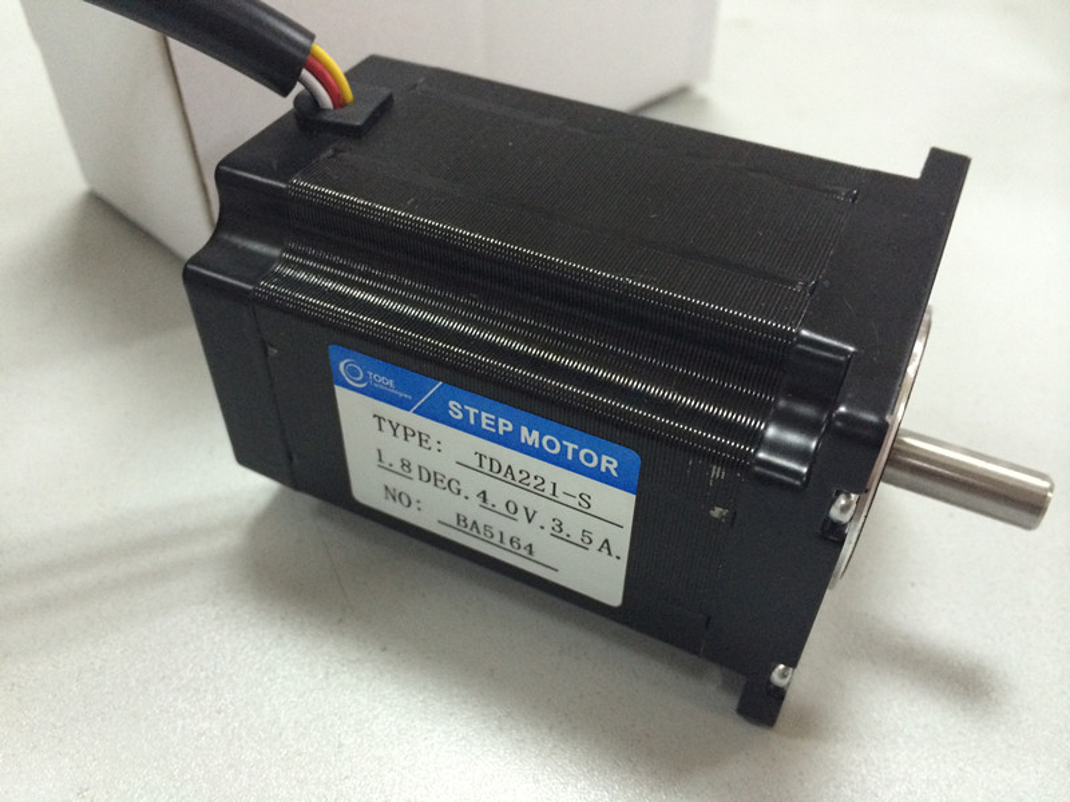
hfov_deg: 60.0
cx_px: 535
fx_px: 927
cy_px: 401
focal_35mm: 30
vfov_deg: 46.8
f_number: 2.2
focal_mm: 4.12
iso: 320
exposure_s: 1/33
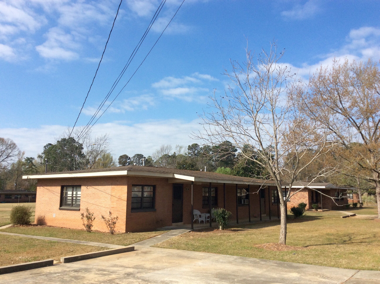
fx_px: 351
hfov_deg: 56.9
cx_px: 190
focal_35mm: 32
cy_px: 142
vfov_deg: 44.1
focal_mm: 3.3
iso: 32
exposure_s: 1/1466
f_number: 2.4
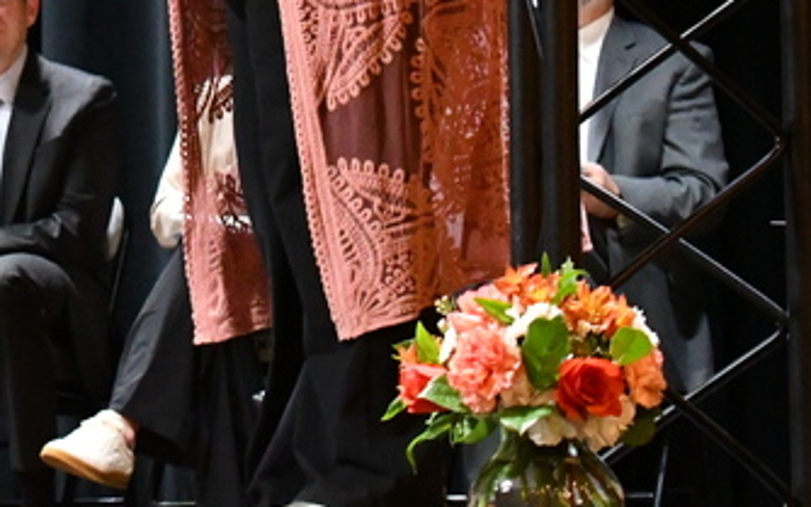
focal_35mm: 244
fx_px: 5395
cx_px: -39
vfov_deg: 5.3
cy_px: -292
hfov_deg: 8.5
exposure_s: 1/60
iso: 9000
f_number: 5.6
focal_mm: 52
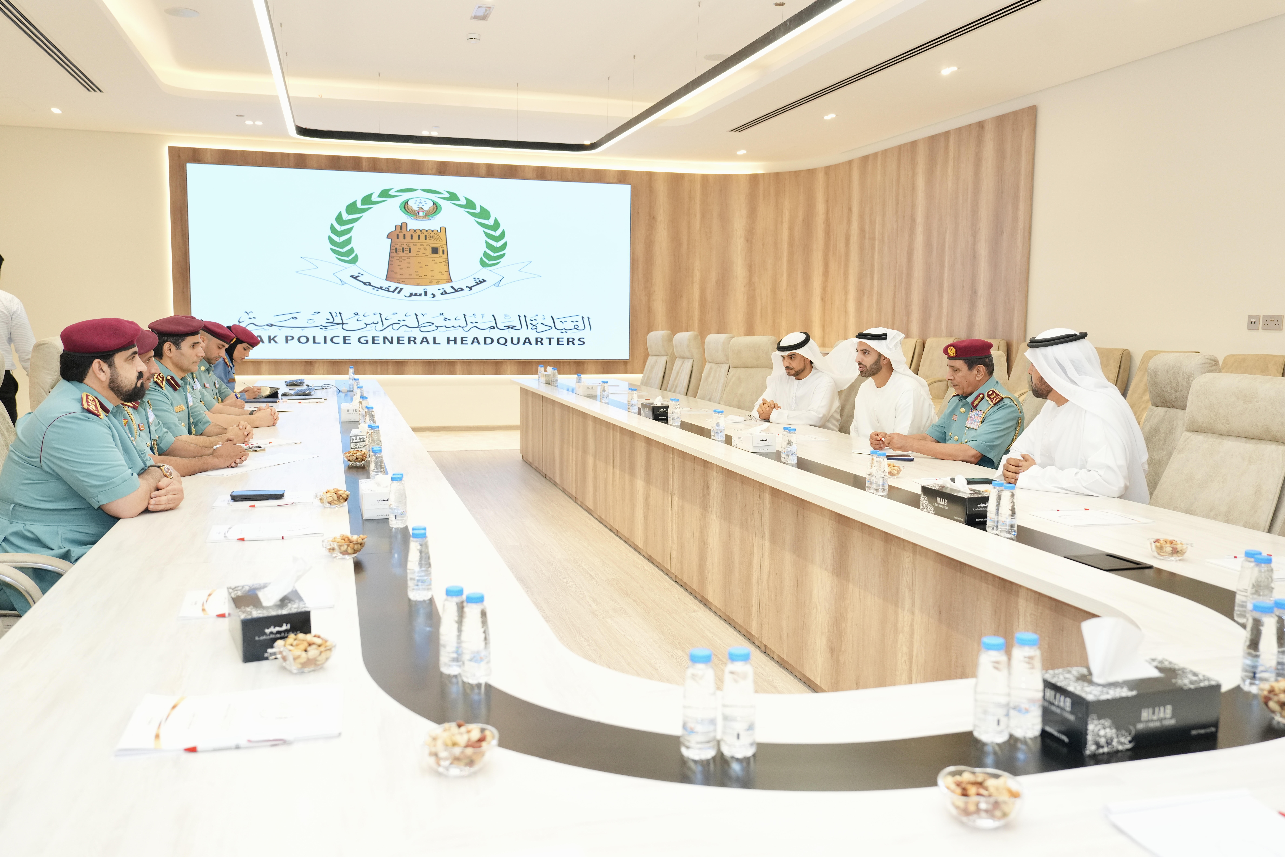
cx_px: 642
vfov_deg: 43.6
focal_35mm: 30
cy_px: 428
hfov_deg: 61.9
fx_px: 1071
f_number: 4
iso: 1250
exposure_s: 1/100
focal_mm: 30
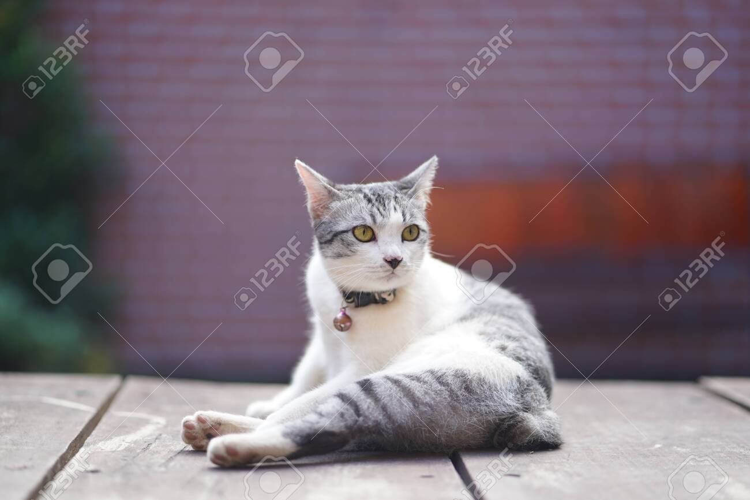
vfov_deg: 16.1
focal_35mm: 85
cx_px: 375
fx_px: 1770
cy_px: 250
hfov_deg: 23.9
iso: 100
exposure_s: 1/200
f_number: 1.8
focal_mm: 85
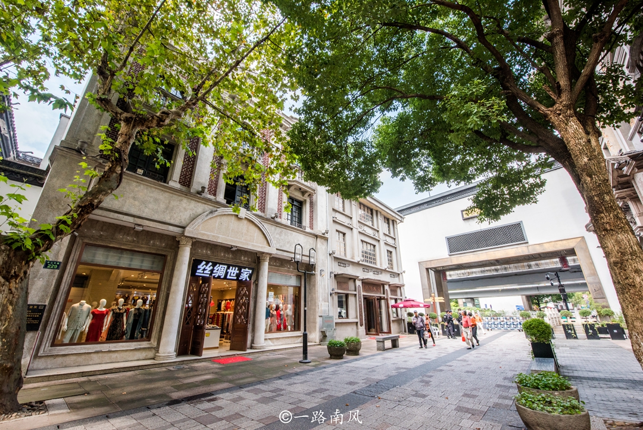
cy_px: 215
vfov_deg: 81.3
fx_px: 250
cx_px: 322
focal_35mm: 14
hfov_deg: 104.2
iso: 400
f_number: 13
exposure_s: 1/100
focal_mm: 14
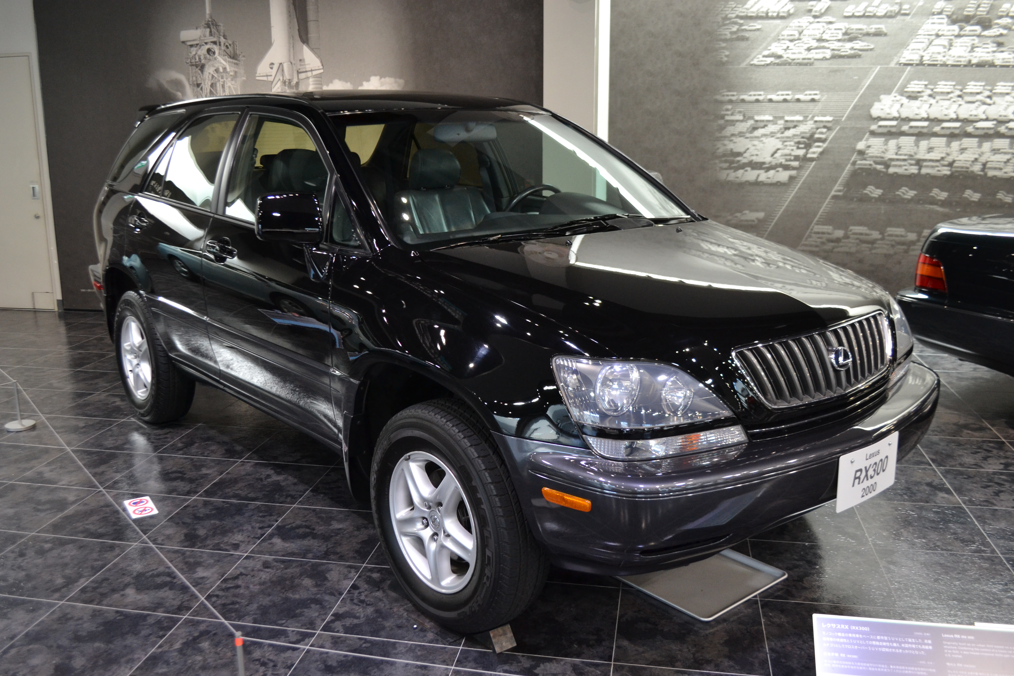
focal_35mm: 33
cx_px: 507
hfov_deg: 57.2
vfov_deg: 40.0
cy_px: 338
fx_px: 929
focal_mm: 22
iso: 1000
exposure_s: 1/60
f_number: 3.8
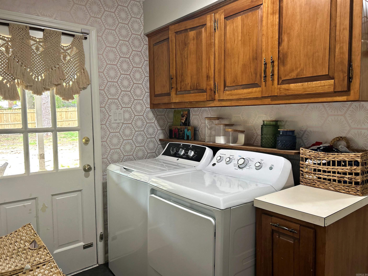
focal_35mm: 26
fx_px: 276
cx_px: 184
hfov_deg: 67.3
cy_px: 138
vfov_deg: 53.1
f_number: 1.5
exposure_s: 1/60
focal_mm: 5.7
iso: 100
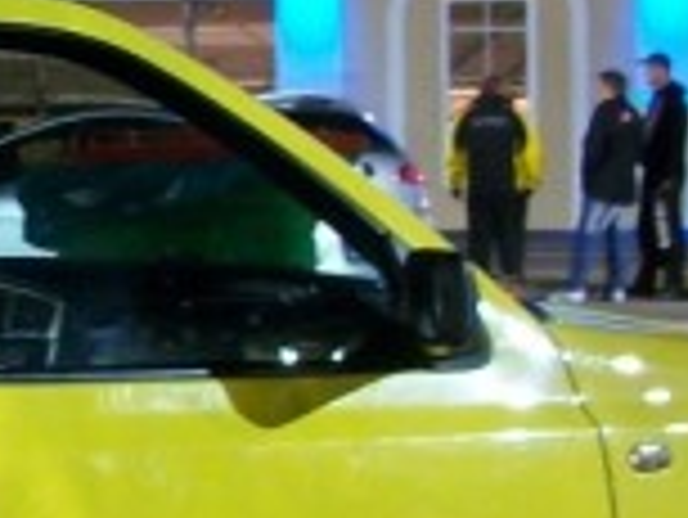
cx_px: -409
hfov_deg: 10.6
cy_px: 324
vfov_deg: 8.4
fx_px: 3541
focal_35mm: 178
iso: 80
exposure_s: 1.2
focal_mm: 5.7
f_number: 2.9
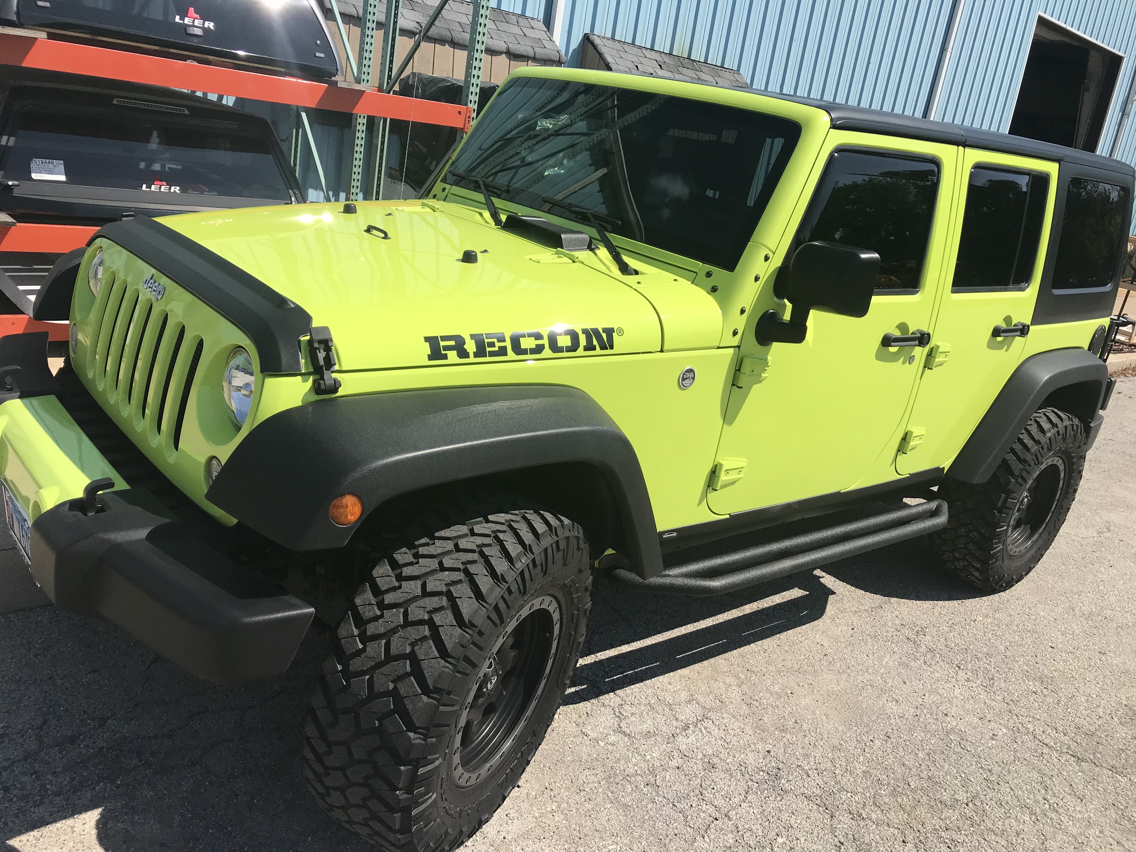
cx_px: 568
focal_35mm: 28
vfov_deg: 49.7
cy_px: 426
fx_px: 919
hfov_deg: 63.4
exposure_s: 1/2994
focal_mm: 3.99
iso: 20
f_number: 1.8
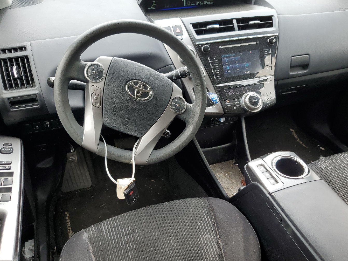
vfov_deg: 45.4
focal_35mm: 31
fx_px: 312
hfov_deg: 58.4
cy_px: 128
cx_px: 178
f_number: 1.5
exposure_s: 1/244
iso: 50
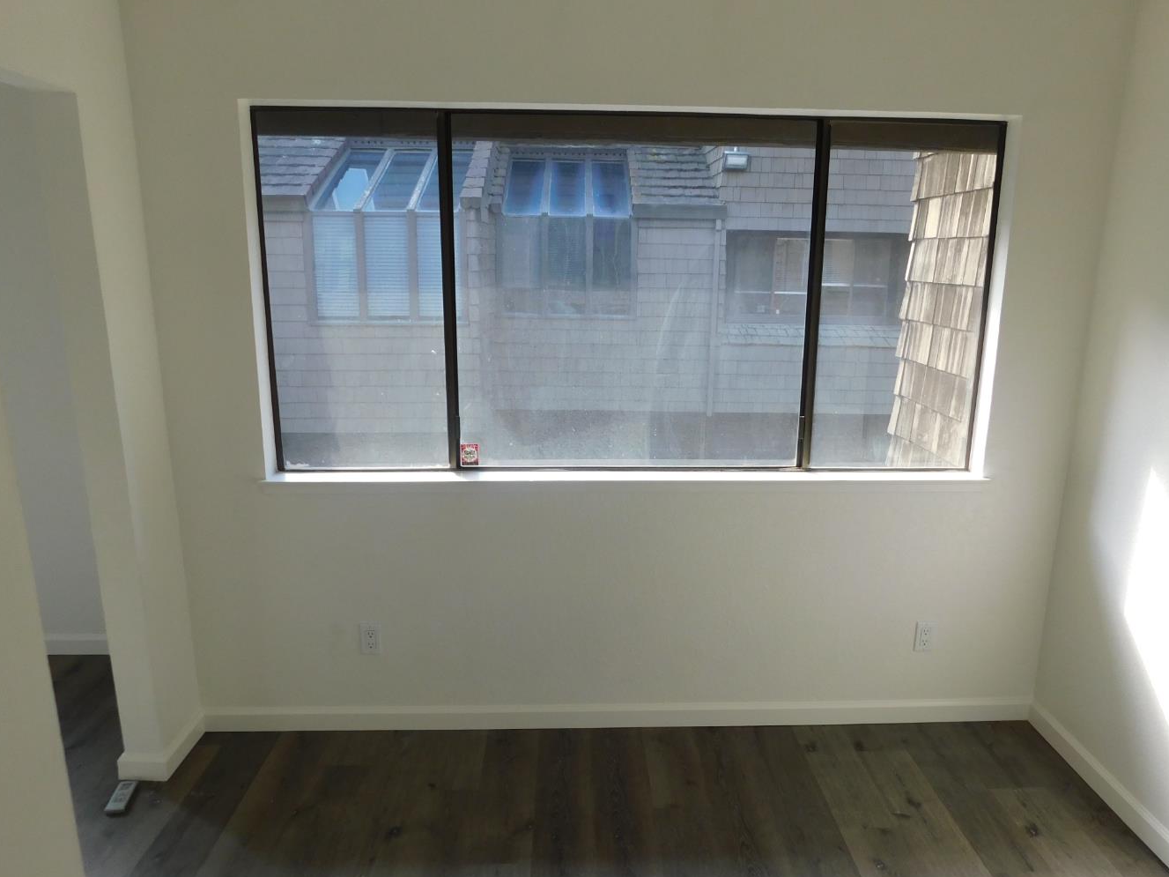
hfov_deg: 67.3
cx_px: 612
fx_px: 878
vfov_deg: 53.0
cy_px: 482
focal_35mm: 26
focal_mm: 4
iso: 125
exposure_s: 1/100
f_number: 3
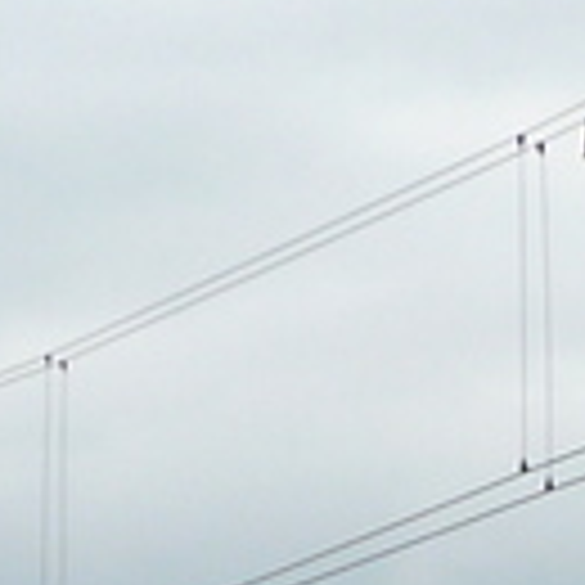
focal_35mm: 273
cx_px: 1120
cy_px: 1076
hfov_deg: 6.3
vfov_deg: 6.3
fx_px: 5220
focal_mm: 6.7
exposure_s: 1/125
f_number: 3.9
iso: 160
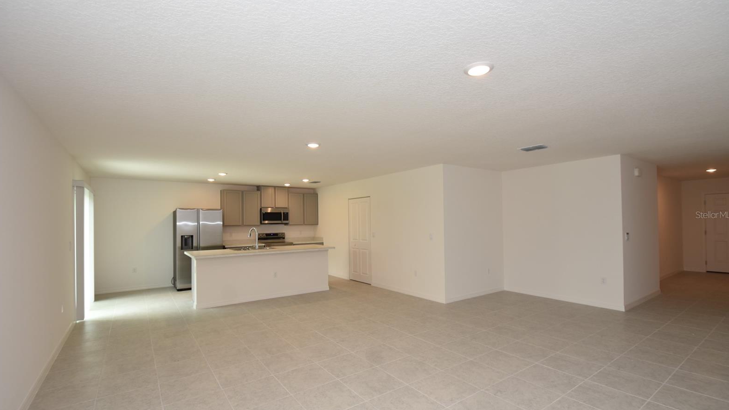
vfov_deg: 67.1
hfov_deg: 99.4
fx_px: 309
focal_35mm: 16
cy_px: 215
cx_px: 366
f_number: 4.5
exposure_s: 1/80
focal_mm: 10
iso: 200
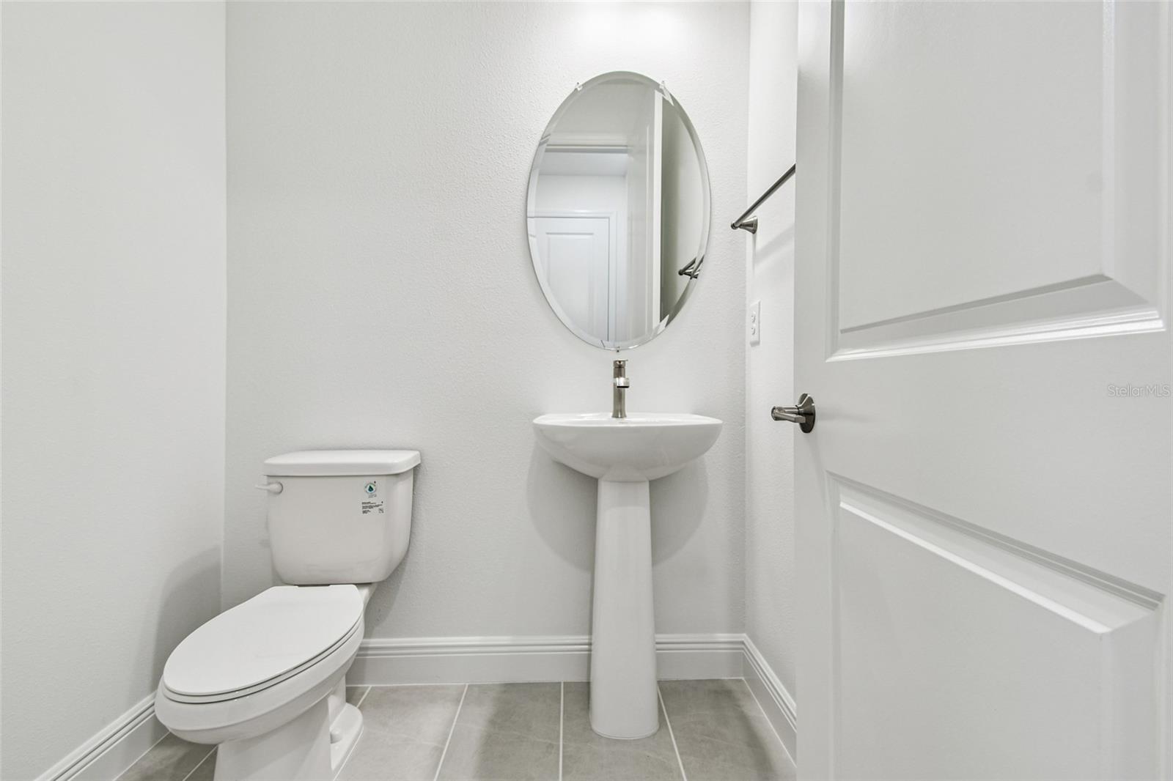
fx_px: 489
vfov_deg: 77.3
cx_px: 586
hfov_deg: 100.4
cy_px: 390
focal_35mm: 15
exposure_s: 1/15
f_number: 7.1
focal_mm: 10
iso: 100
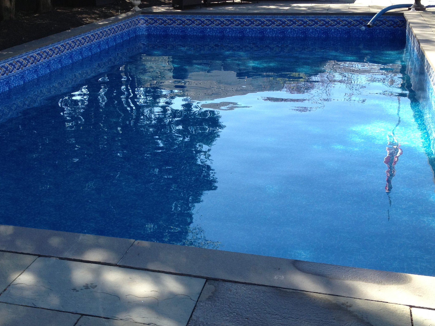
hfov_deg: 34.7
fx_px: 691
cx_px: 153
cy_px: 154
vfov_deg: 26.6
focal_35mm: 55
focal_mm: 4.28
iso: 50
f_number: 2.4
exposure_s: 1/375
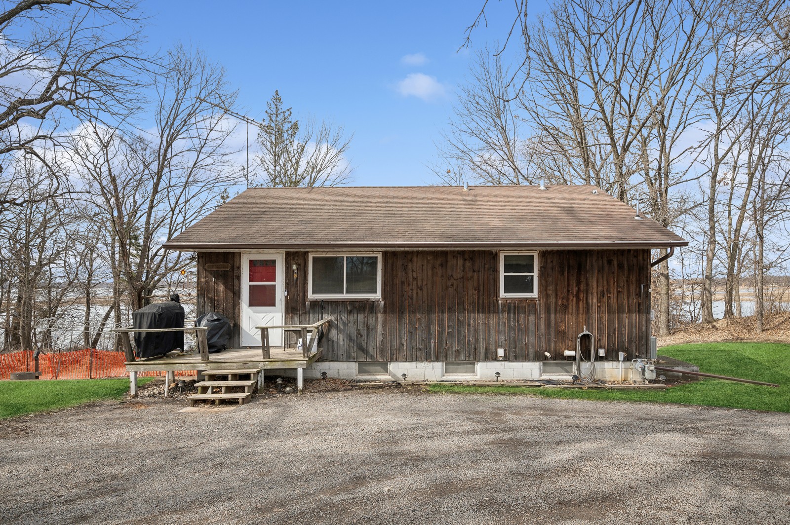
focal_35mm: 20
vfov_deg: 63.1
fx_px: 428
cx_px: 395
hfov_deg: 85.5
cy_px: 262
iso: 200
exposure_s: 1/400
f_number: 8
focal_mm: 19.5
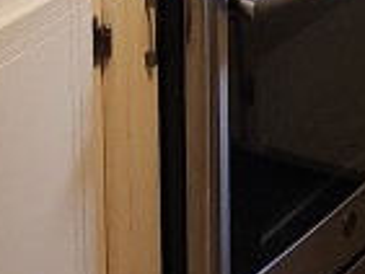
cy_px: -328
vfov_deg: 8.3
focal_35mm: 167
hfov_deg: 11.8
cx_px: 85
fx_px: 1762
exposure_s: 1/120
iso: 160
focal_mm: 6.4
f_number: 1.8
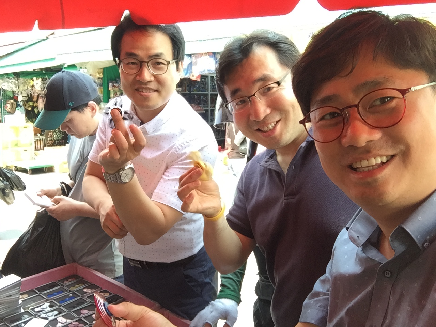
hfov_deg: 58.4
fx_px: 390
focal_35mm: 31
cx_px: 218
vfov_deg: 45.4
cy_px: 164
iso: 50
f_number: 2.2
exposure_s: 1/60
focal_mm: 2.65
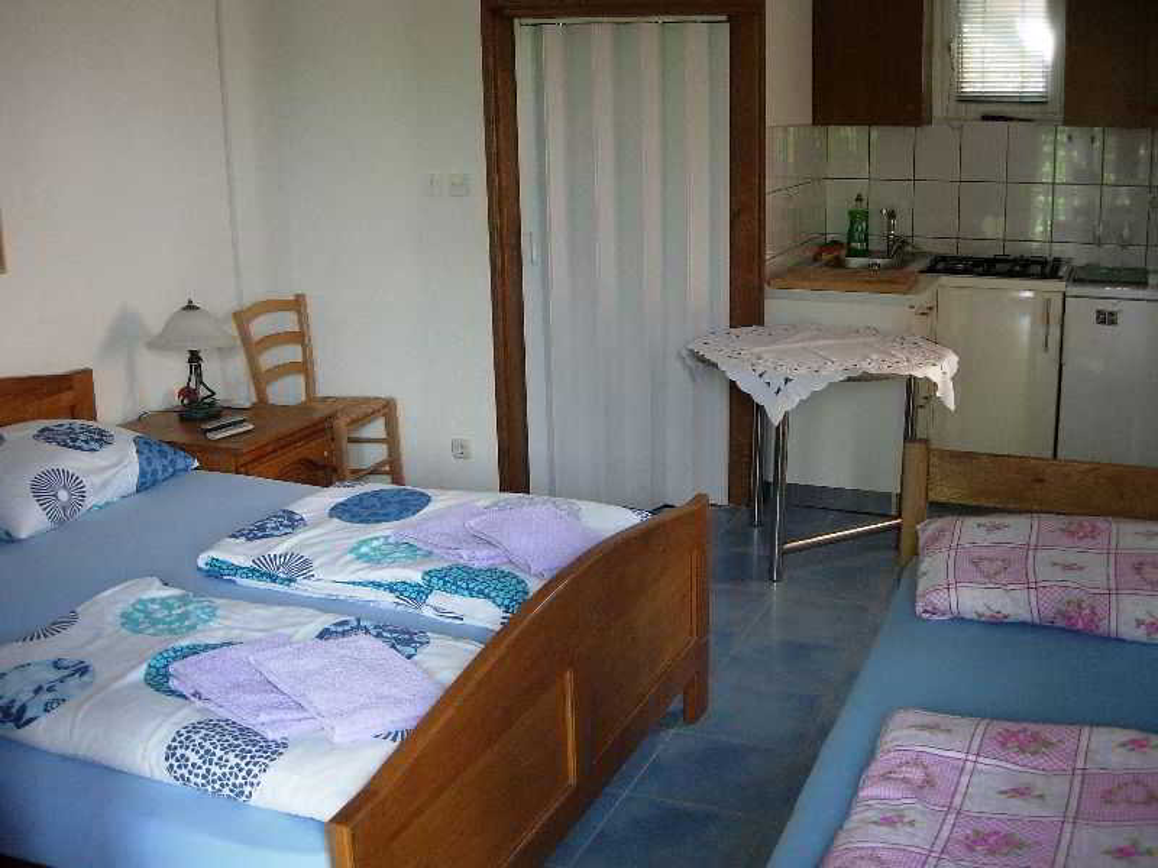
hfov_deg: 49.0
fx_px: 1271
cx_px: 579
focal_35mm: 38
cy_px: 434
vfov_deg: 37.7
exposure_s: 1/19
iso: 79
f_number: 2.8
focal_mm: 7.8
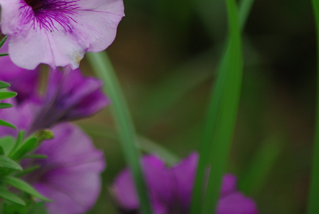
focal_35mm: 558
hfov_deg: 3.7
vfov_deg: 2.5
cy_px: 23
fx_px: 4953
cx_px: 46
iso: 200
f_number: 4.5
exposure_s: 1/500
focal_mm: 200
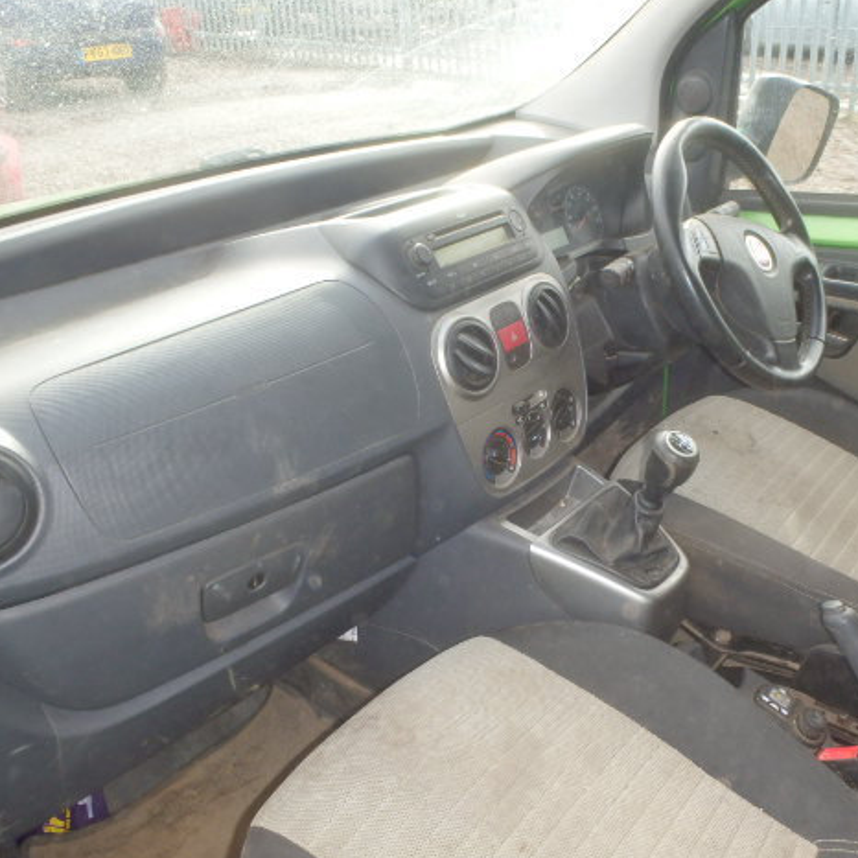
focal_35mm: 34
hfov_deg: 47.9
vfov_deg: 48.4
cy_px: 435
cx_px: 545
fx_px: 953
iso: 125
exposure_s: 1/100
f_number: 3.9
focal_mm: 5
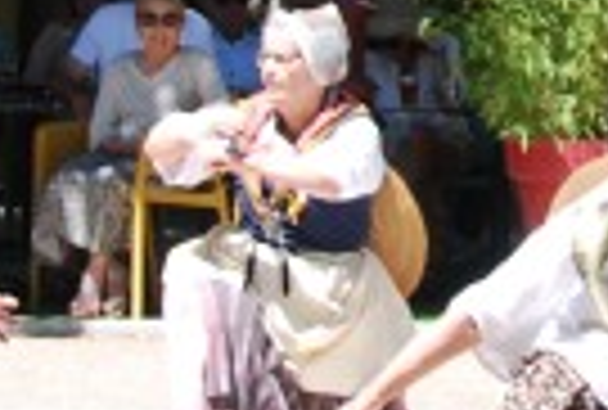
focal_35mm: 338
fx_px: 5728
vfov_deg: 4.1
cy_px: -225
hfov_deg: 6.0
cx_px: 777
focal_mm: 34
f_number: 6.3
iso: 100
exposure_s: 1/160
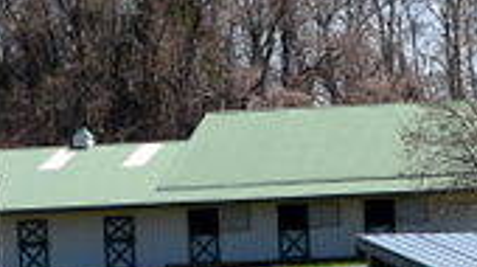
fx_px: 3650
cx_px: 550
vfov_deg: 4.2
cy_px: 422
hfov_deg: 7.4
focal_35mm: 289
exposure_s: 1/400
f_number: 10
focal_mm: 26
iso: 200
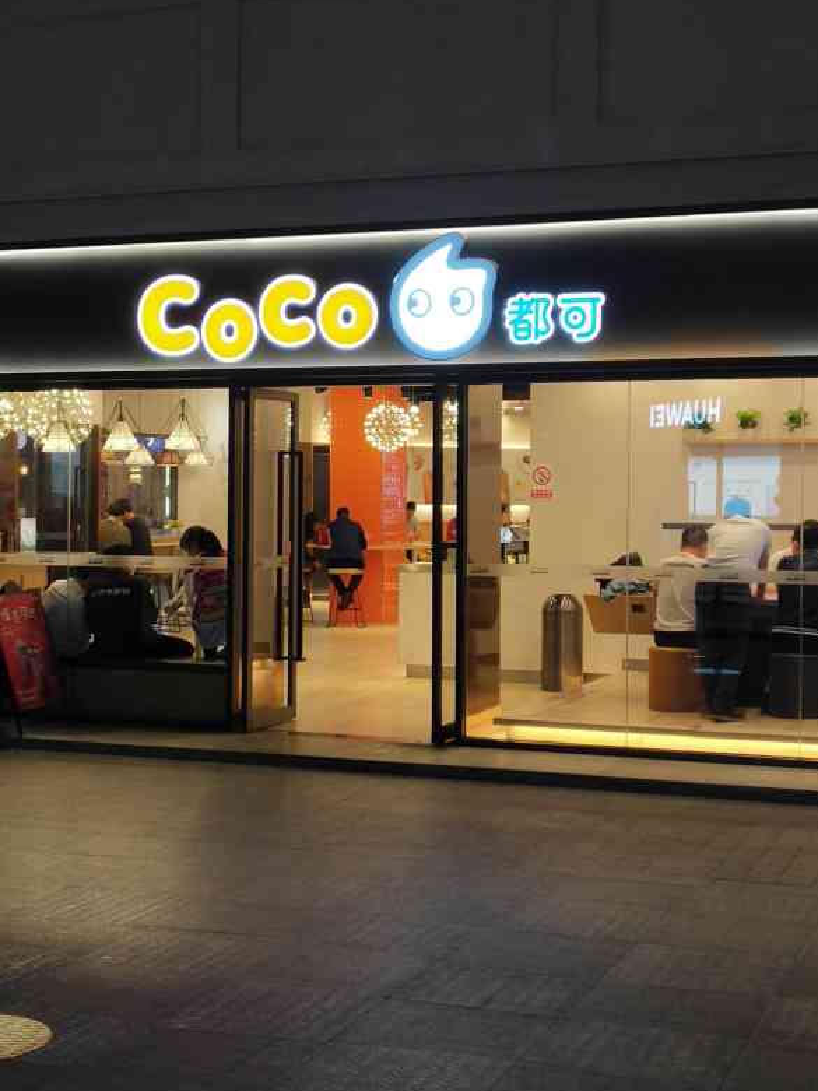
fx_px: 1922
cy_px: 522
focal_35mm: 61
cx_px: 400
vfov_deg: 31.7
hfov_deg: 24.0
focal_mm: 3.95
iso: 171
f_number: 1.8
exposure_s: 1/100
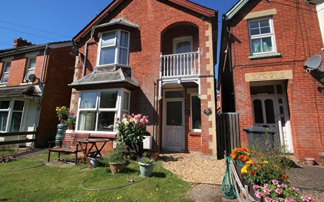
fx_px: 155
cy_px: 95
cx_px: 157
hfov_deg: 92.6
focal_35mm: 18
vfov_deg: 66.3
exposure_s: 1/160
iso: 100
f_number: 10
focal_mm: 11
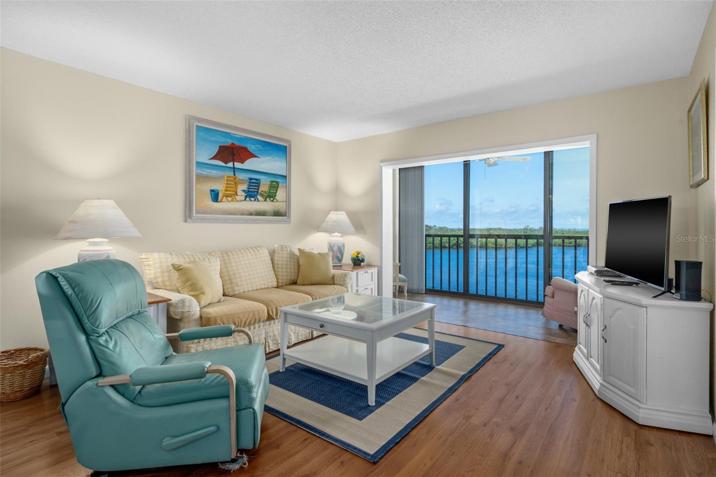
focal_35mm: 18
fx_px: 358
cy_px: 238
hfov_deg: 90.0
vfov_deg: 67.4
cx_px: 358
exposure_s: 1/8
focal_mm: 18
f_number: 8
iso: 320
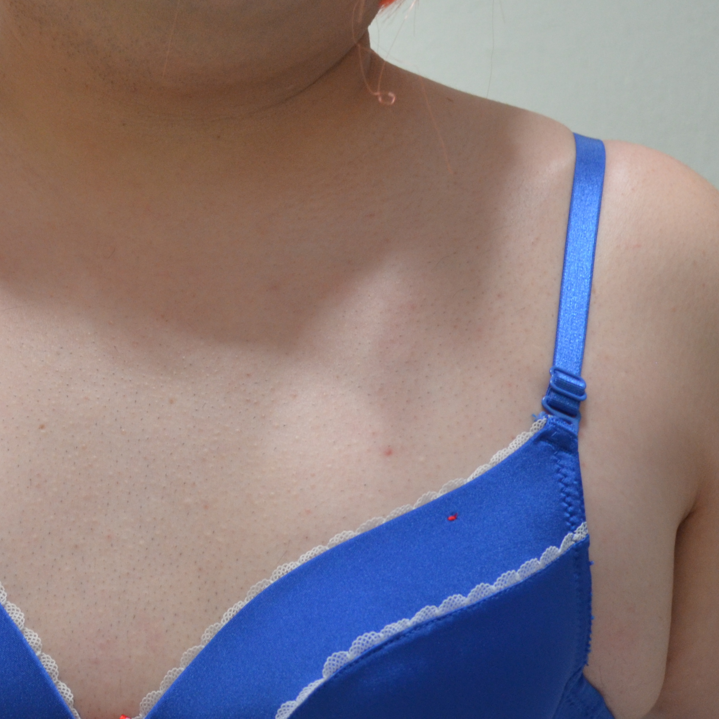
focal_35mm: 68
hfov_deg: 24.9
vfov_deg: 25.4
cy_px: 386
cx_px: 131
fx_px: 1598
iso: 800
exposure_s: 1/30
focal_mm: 20
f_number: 3.8
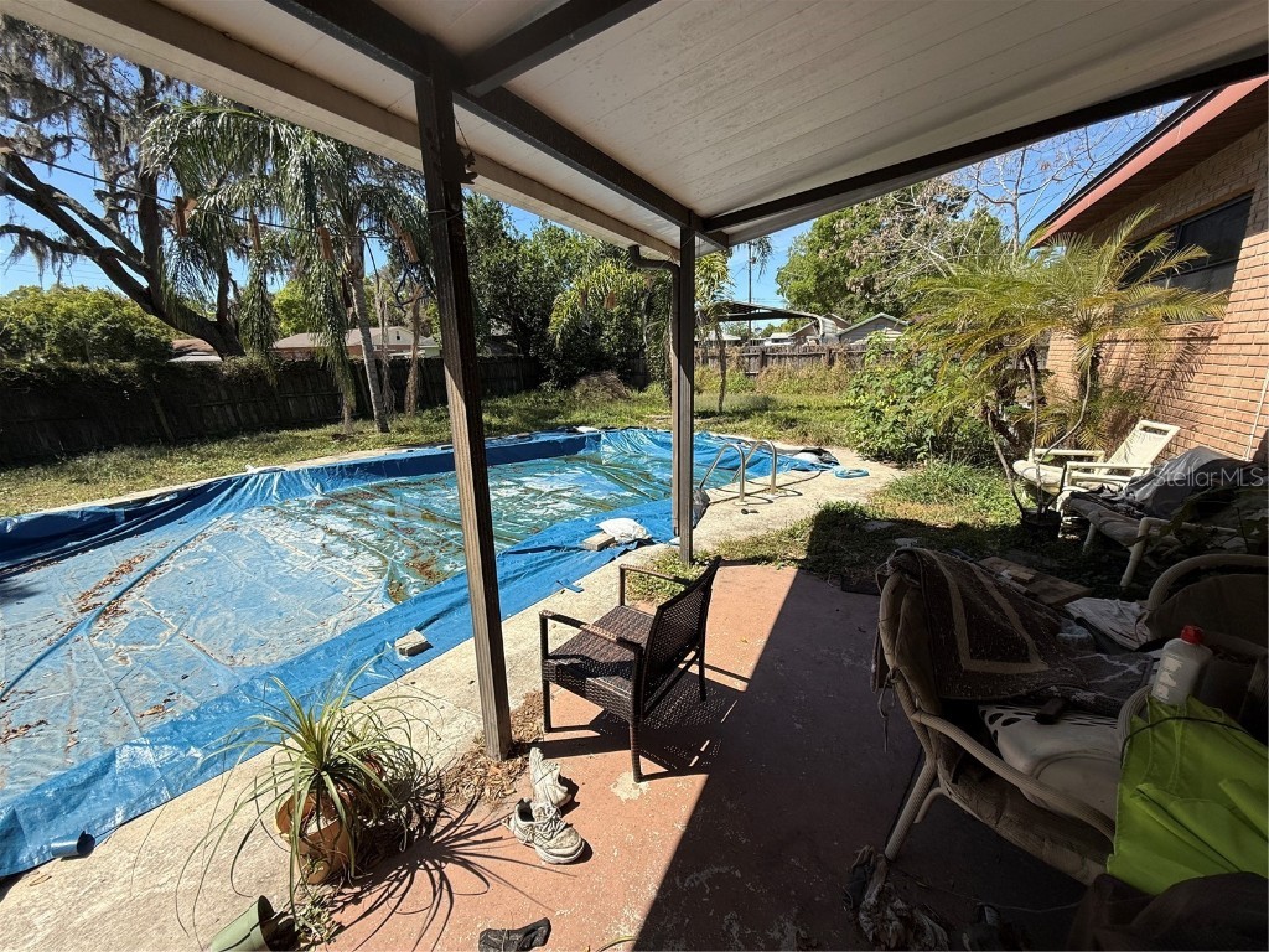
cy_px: 476
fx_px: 513
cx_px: 634
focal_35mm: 14
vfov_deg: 85.7
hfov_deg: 102.1
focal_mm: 2.22
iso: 50
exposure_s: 1/1534
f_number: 2.2
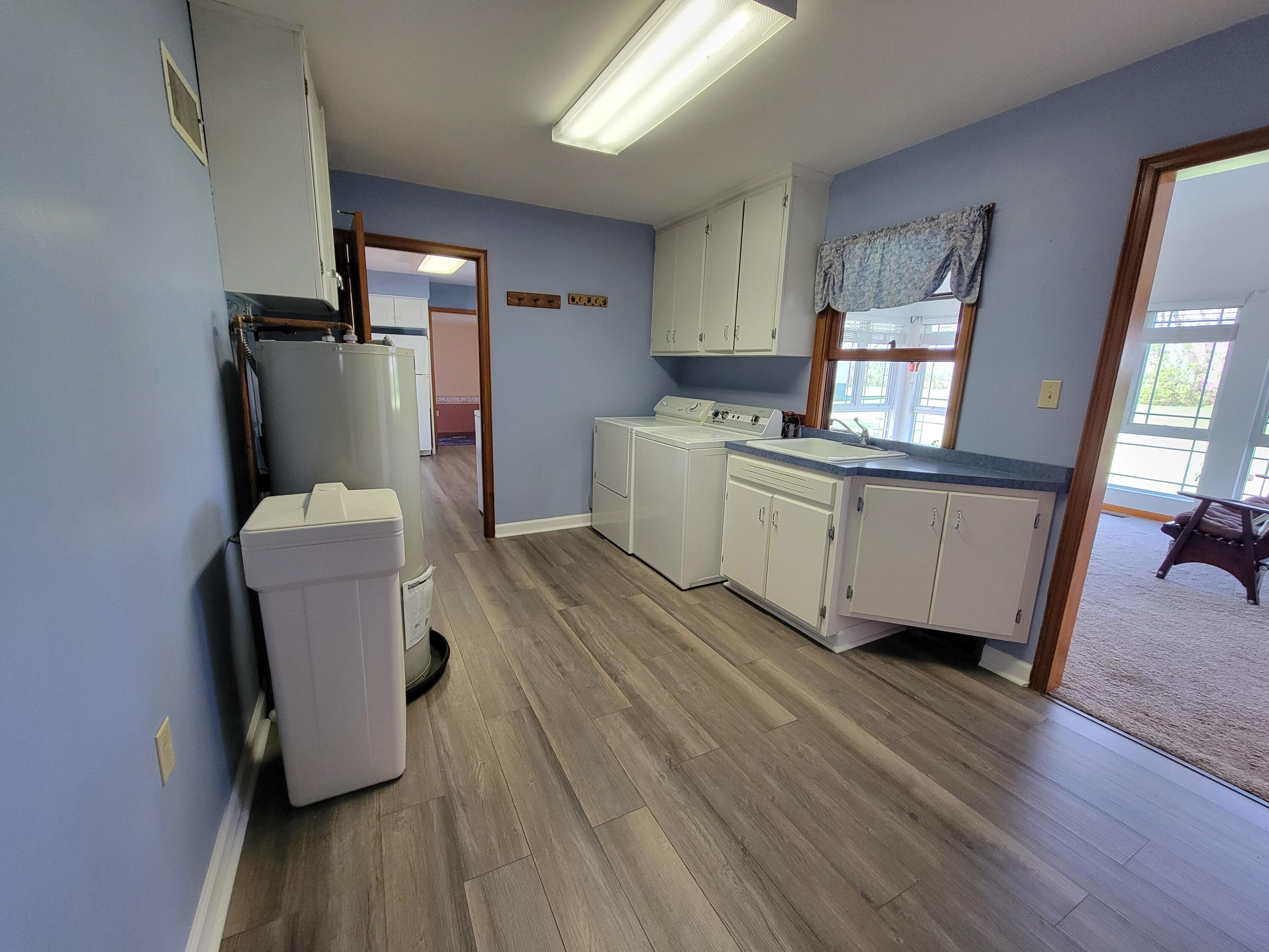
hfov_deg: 106.2
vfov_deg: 89.9
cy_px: 476
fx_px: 477
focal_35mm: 13
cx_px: 634
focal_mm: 2.2
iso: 320
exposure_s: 1/60
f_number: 2.2
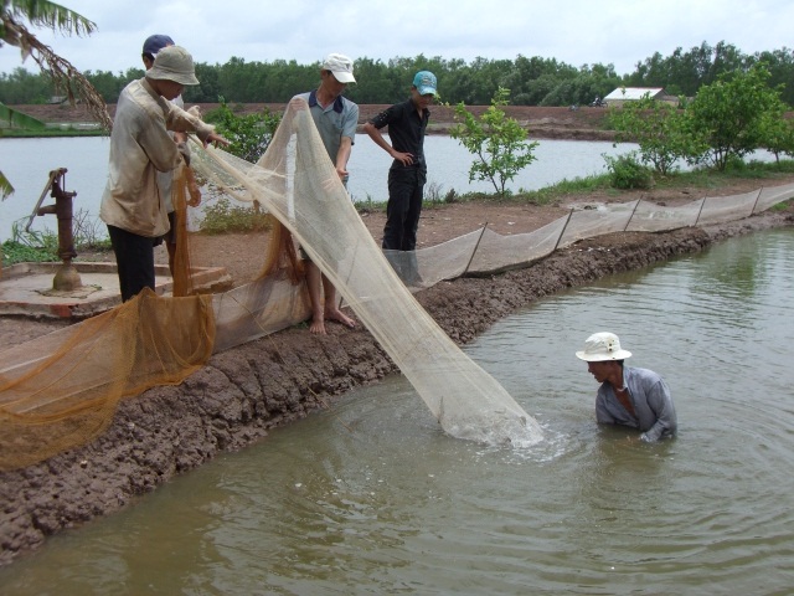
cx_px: 397
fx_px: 1078
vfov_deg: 30.9
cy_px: 298
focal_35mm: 47
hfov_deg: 40.4
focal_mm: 7.6
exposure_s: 1/640
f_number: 4.8
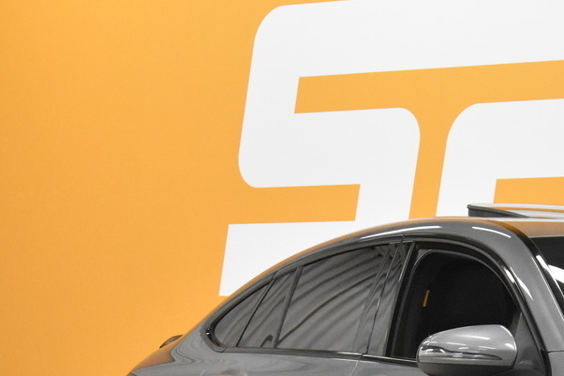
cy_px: 356
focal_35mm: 210
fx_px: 3289
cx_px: 737
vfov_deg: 6.5
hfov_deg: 9.6
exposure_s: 1/80
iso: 4500
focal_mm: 52
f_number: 5.6
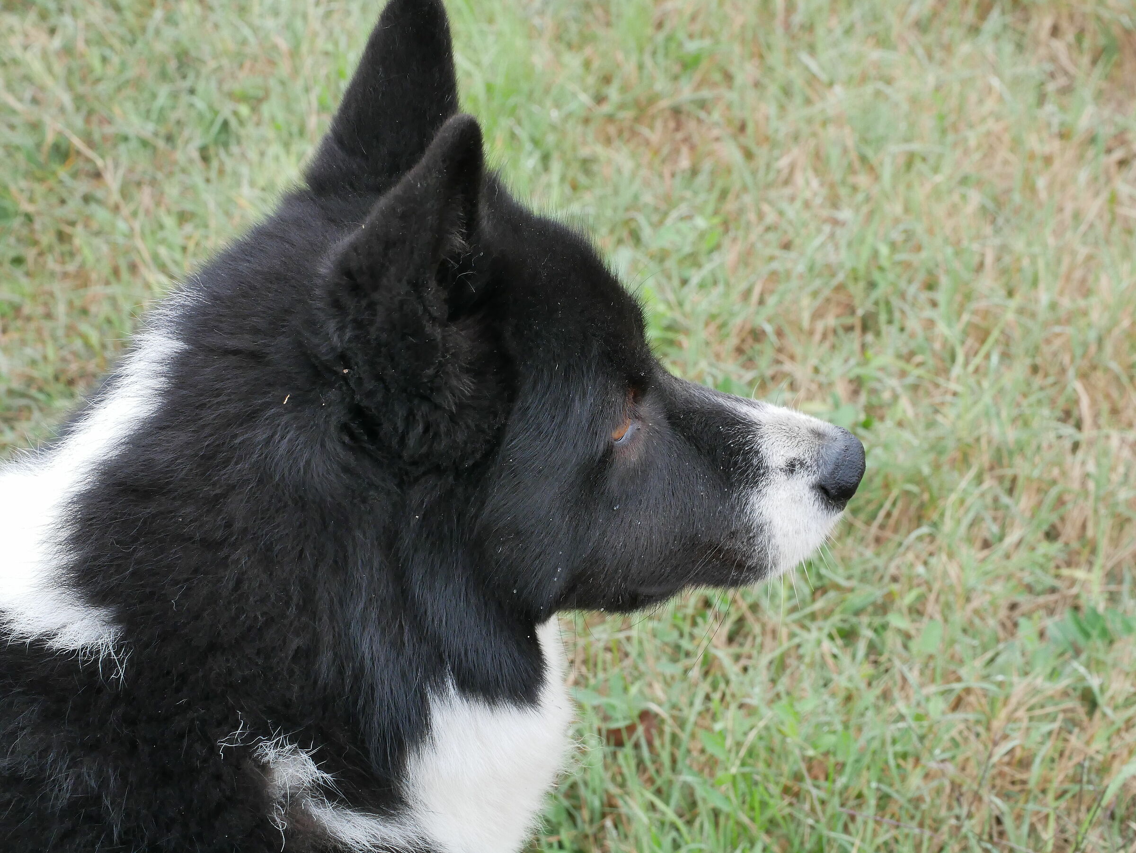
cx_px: 568
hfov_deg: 21.8
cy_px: 426
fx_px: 2955
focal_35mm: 90
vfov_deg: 16.4
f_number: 10
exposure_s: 1/100
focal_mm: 45
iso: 640
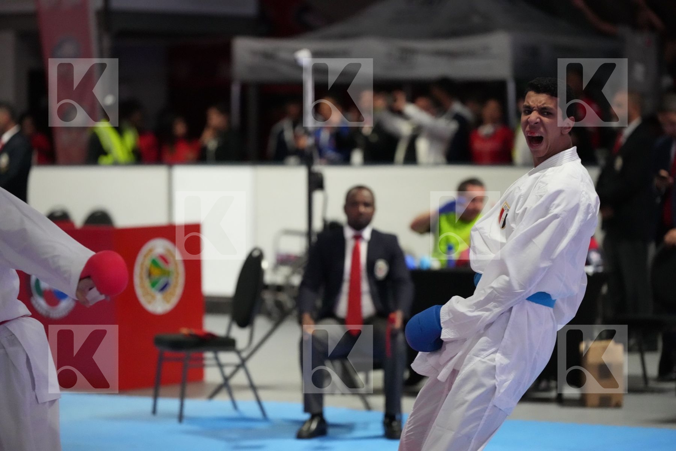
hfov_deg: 14.1
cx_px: 338
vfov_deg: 9.4
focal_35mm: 146
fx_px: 2741
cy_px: 226
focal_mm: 146
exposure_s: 1/800
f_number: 2.8
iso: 12800
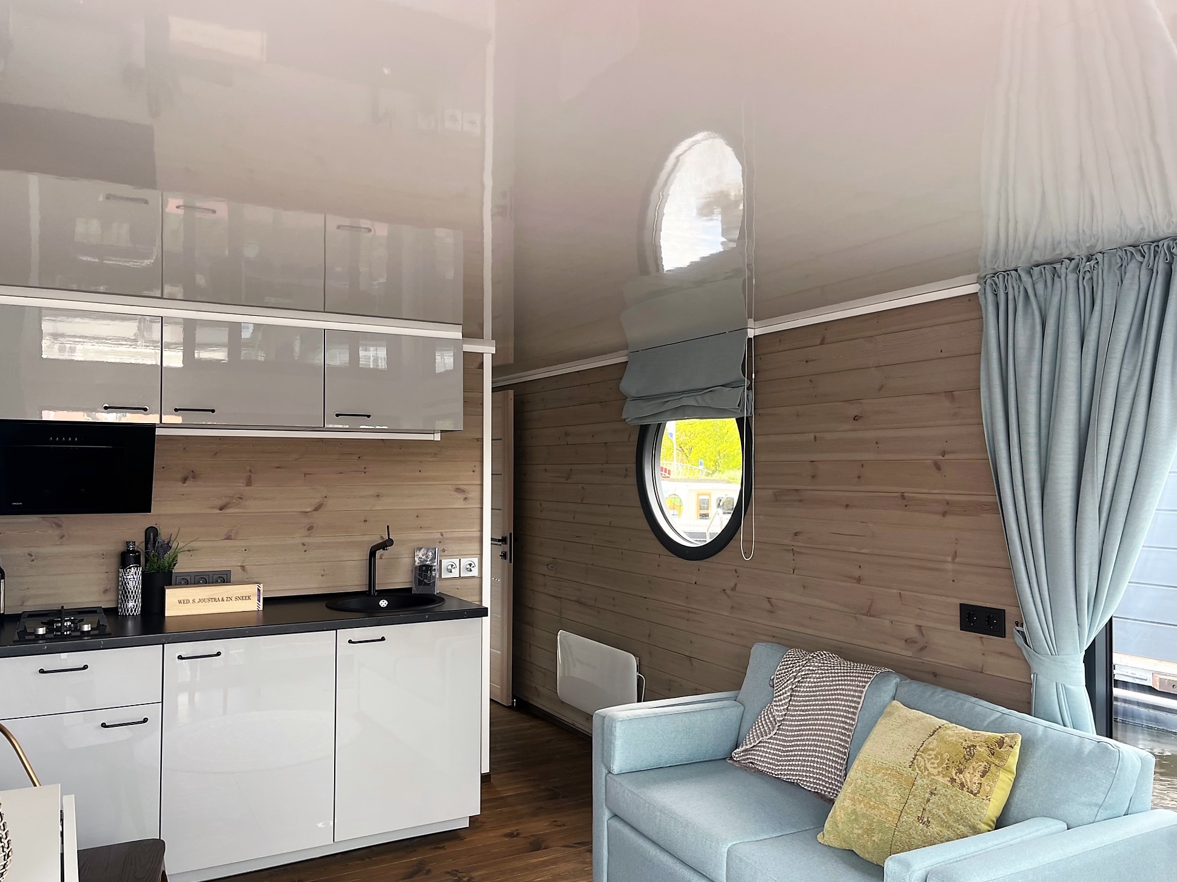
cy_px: 445
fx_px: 918
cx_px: 570
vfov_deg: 51.3
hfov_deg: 65.3
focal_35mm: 27
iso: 64
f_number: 1.6
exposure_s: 1/133
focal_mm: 5.1
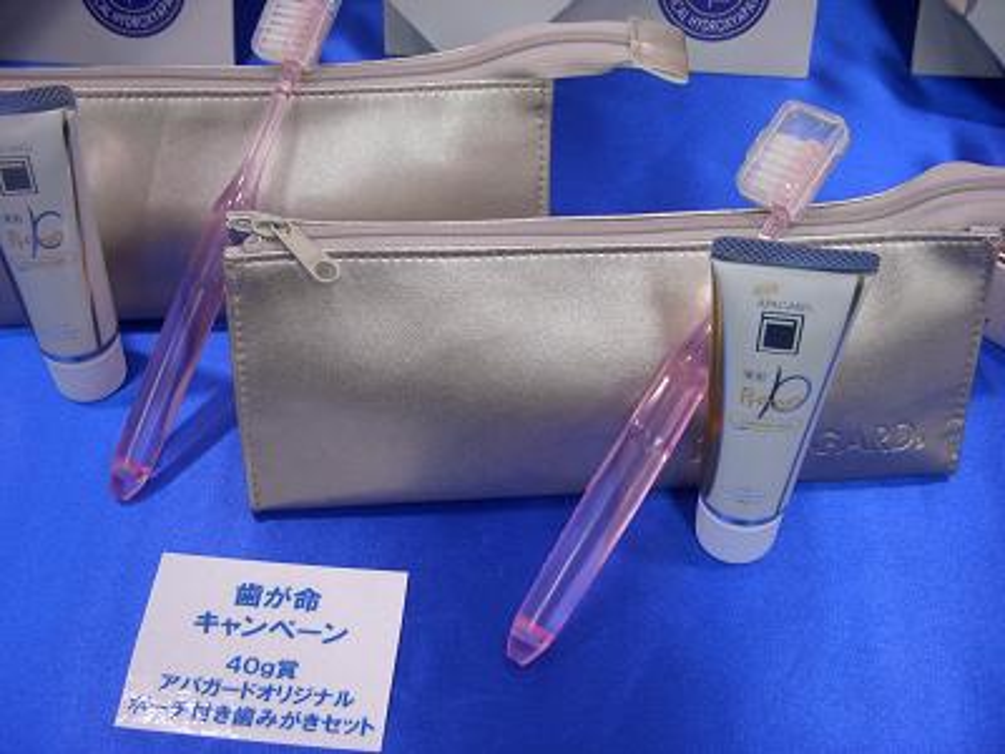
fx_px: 1365
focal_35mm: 47
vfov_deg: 30.9
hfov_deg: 40.4
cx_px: 502
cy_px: 377
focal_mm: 7.9
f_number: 3.4
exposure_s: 1/30
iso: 100
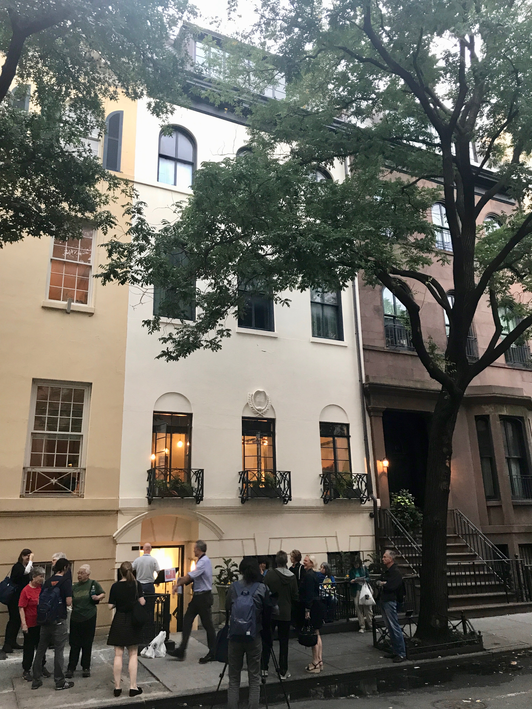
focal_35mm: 28
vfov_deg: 63.4
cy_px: 354
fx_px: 574
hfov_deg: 49.7
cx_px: 266
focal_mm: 3.99
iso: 40
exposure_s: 1/17
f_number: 1.8
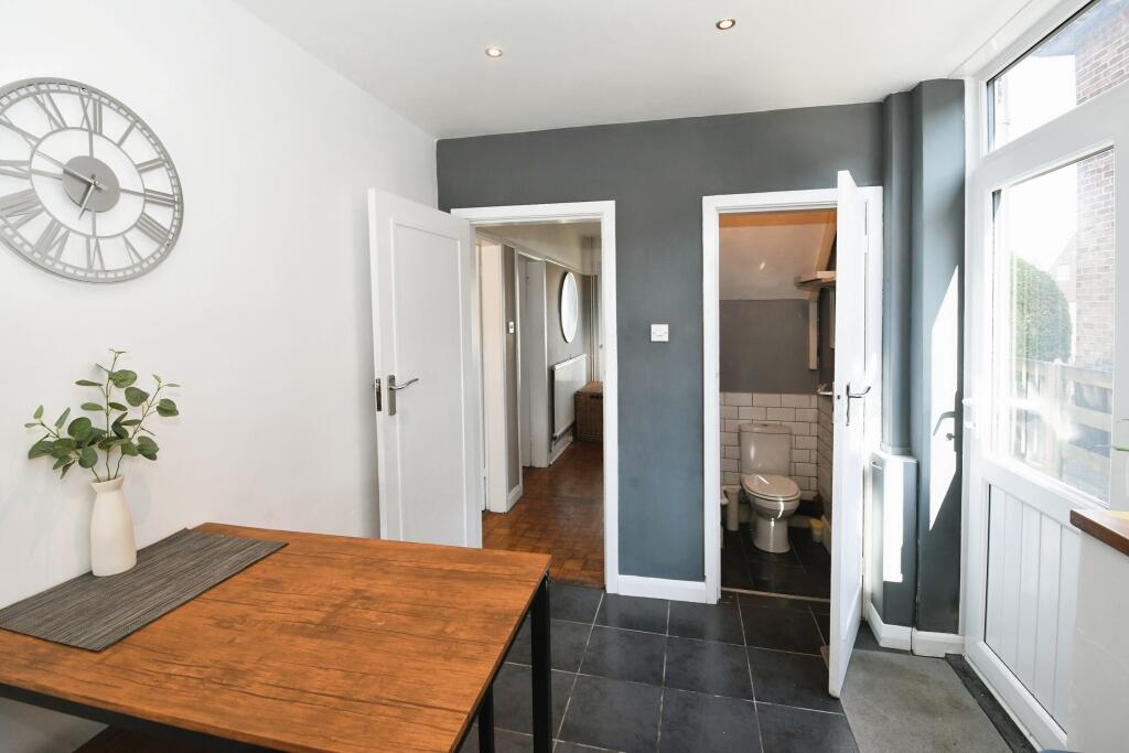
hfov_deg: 100.4
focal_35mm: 15
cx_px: 564
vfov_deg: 77.3
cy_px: 376
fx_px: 470
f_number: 7.1
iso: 800
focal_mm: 10
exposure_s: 1/80
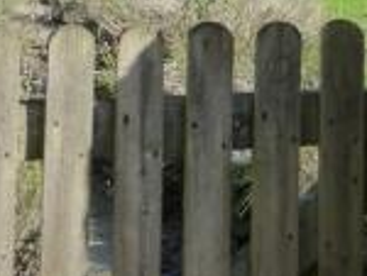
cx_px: 229
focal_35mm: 93
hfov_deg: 21.0
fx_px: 988
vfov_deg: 13.8
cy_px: -250
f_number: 3.5
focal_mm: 4.3
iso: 200
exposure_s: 1/800
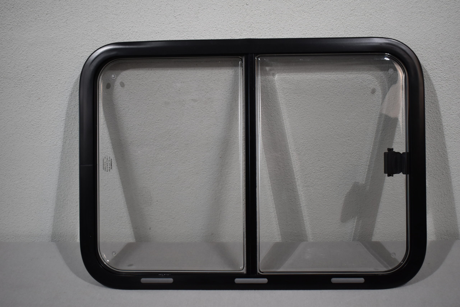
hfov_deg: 47.9
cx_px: 230
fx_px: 517
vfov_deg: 33.0
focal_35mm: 40
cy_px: 154
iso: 640
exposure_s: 1/250
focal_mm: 27
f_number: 4
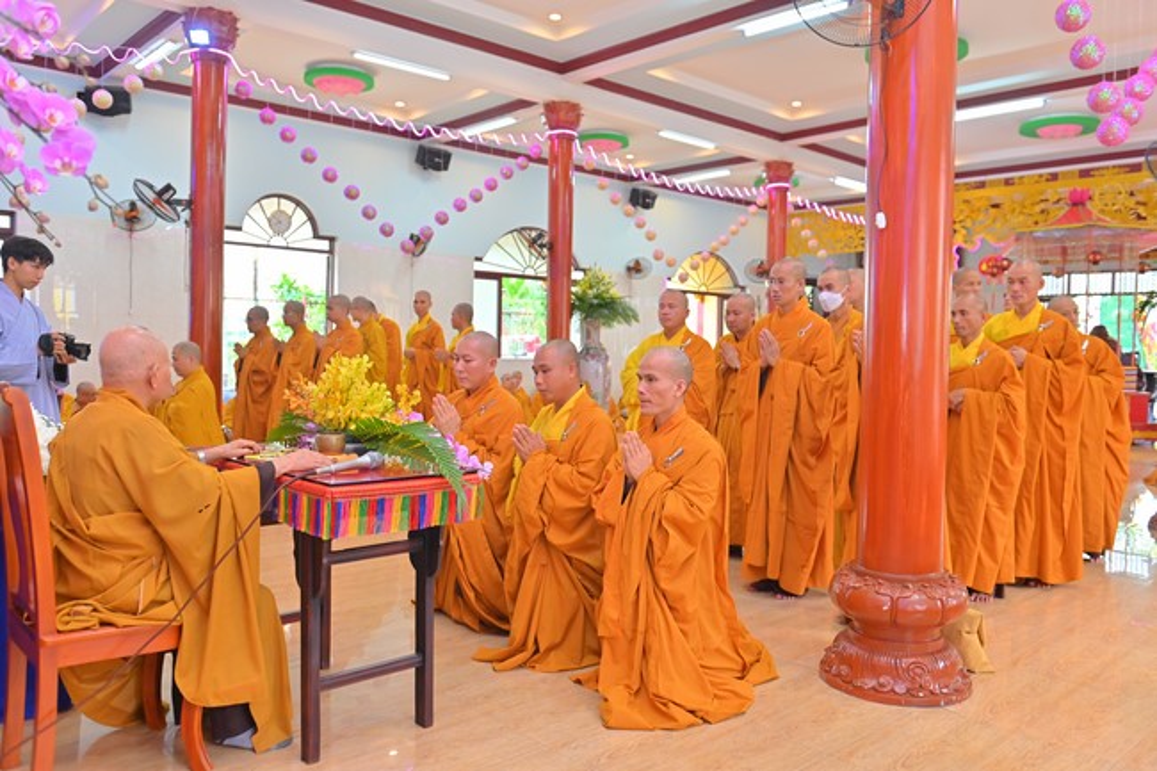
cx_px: 578
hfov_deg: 63.7
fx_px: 932
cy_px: 386
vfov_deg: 44.9
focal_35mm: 29
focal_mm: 29
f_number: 3.5
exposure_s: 1/100
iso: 1000
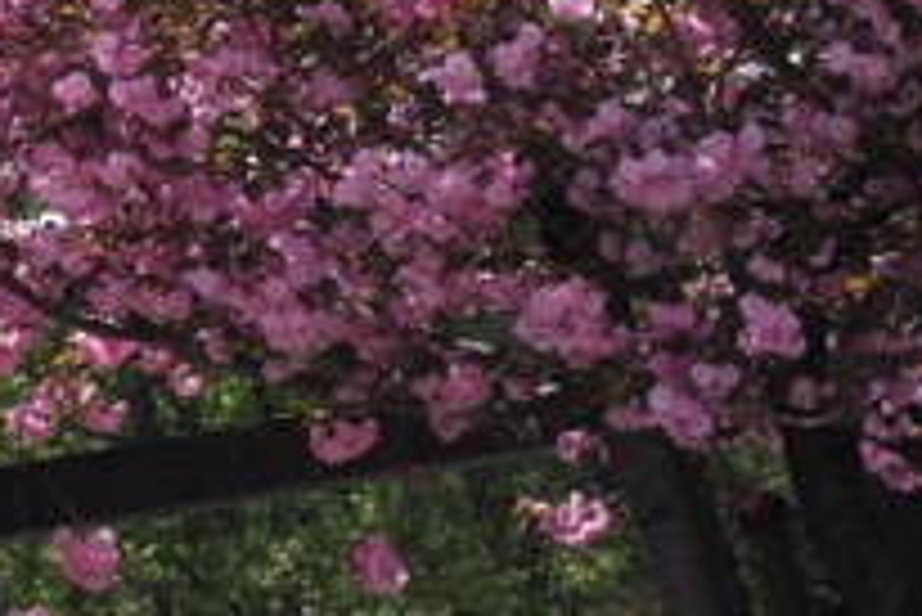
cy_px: 4
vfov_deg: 11.3
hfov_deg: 16.4
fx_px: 3075
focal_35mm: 120
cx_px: -184
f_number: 14
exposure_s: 1/40
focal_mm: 24.2
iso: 100
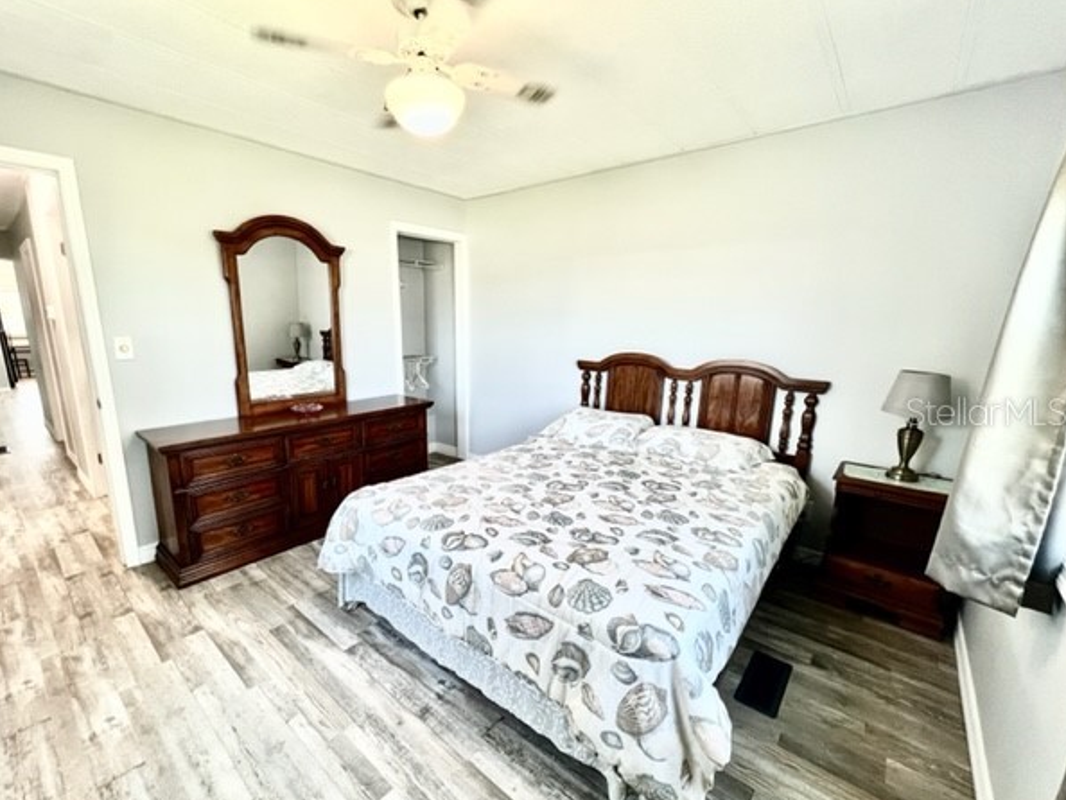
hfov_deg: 101.9
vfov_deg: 85.7
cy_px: 411
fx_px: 431
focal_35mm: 14
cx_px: 501
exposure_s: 1/120
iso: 160
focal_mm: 1.57
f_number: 1.8
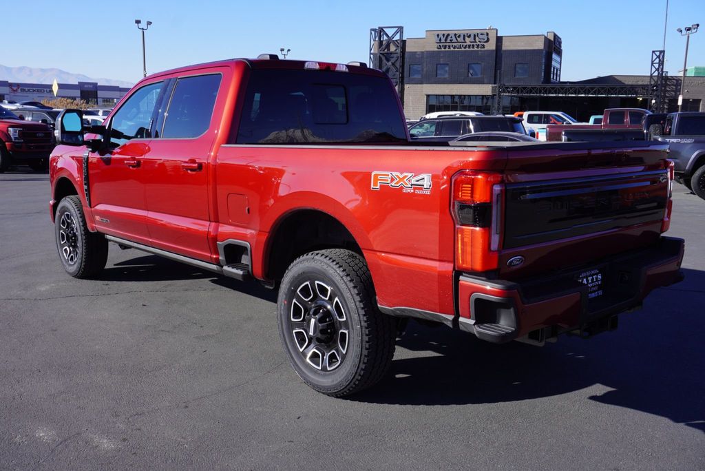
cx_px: 352
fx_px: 676
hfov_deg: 55.1
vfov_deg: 38.4
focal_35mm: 34
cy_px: 236
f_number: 9
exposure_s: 1/125
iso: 100
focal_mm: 23
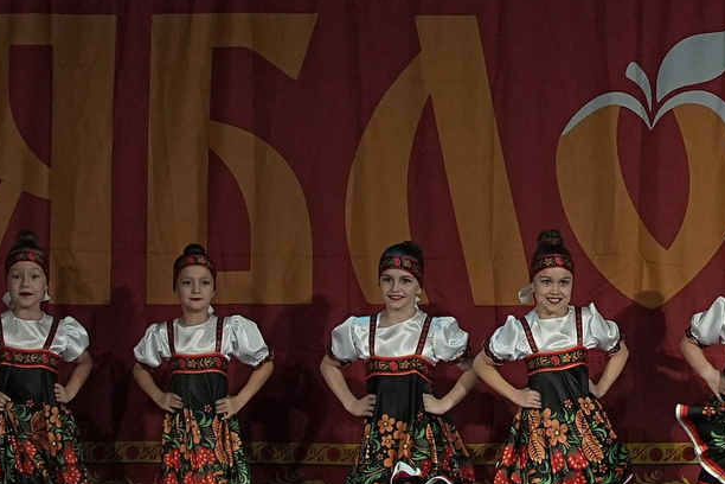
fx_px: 5900
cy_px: -303
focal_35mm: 293
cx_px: 816
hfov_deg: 7.0
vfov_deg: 4.7
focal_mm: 70
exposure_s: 1/400
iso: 2500
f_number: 4
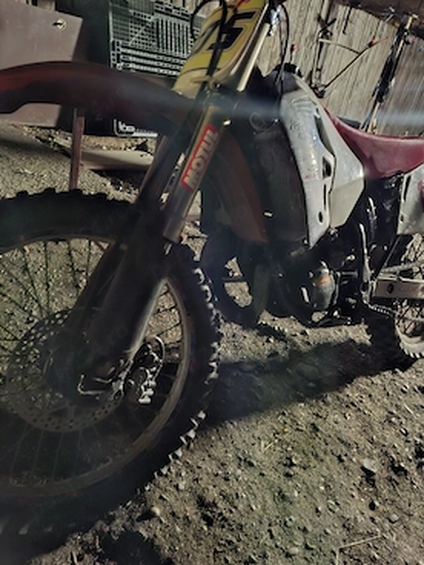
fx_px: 408
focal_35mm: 25
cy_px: 259
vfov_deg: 69.3
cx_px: 229
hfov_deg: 54.8
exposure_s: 1/6
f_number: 1.8
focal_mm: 5.54
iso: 2000
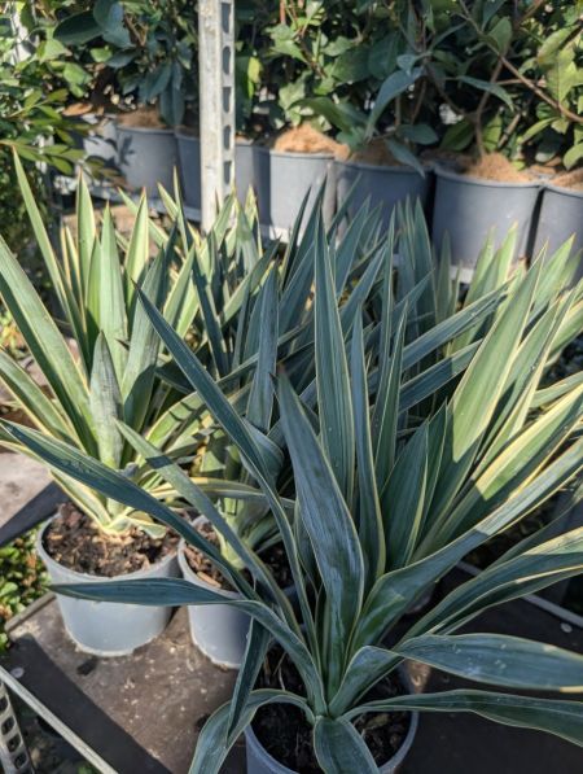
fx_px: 537
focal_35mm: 24
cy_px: 387
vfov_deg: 71.5
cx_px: 292
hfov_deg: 57.0
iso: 19
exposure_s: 1/490
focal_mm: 6.9
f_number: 1.68
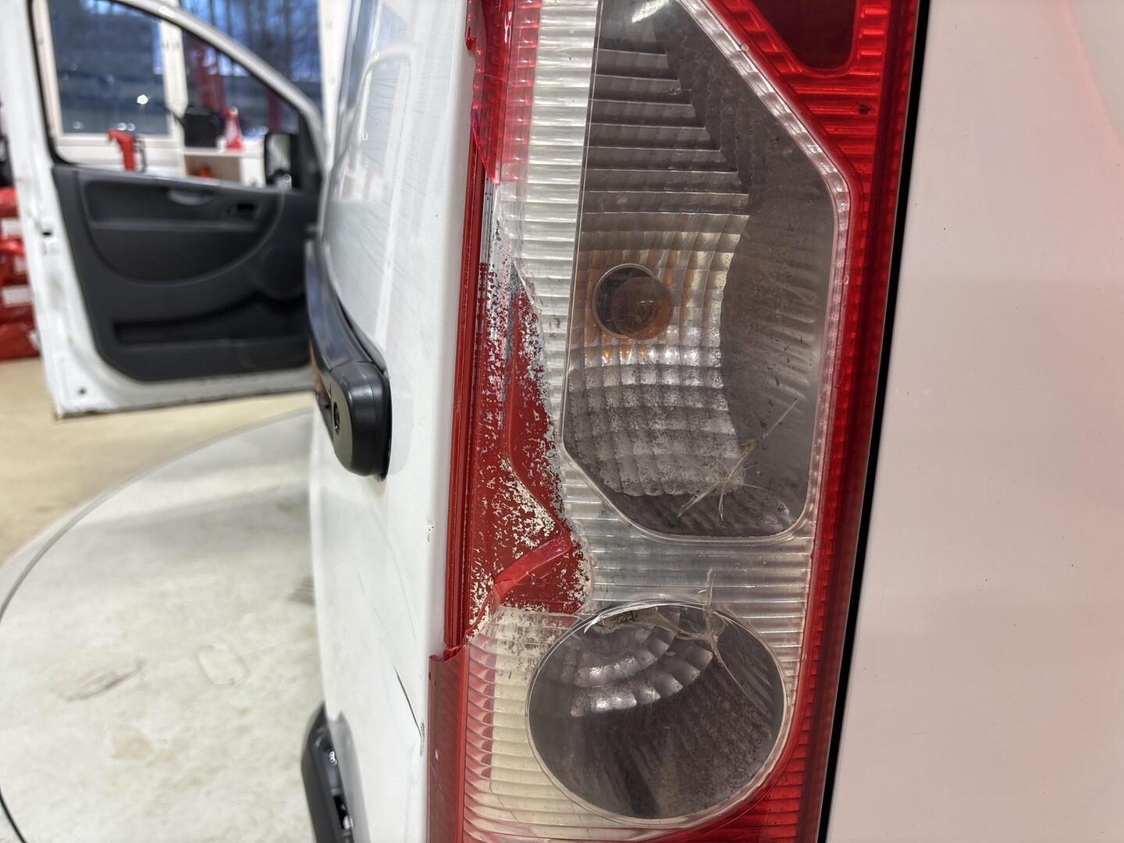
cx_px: 562
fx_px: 844
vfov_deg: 53.1
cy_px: 422
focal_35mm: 26
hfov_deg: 67.3
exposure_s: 1/50
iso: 100
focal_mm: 5.96
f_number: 1.6
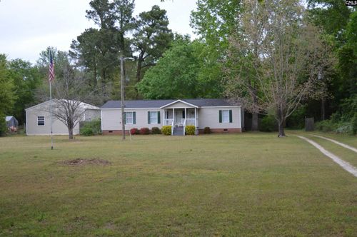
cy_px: 118
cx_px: 178
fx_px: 594
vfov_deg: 22.6
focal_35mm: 60
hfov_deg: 33.4
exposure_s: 1/125
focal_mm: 40
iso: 110
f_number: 5.6
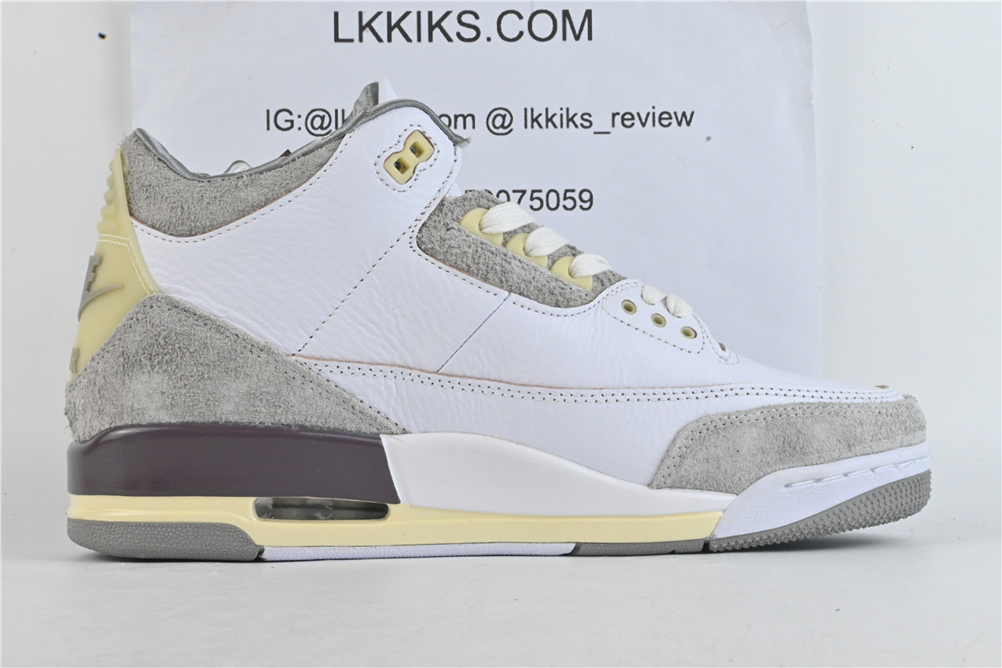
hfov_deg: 36.9
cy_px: 334
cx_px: 501
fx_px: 1503
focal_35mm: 54
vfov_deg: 25.1
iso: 1600
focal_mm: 36
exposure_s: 1/30
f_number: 25
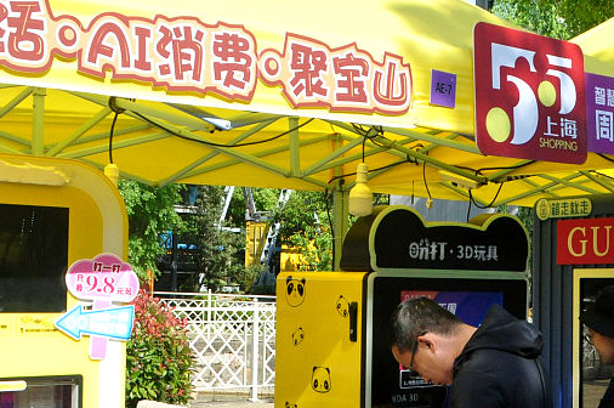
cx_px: 536
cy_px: 243
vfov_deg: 21.2
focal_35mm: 64
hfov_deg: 30.3
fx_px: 1090
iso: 800
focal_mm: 18
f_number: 11
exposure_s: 1/500
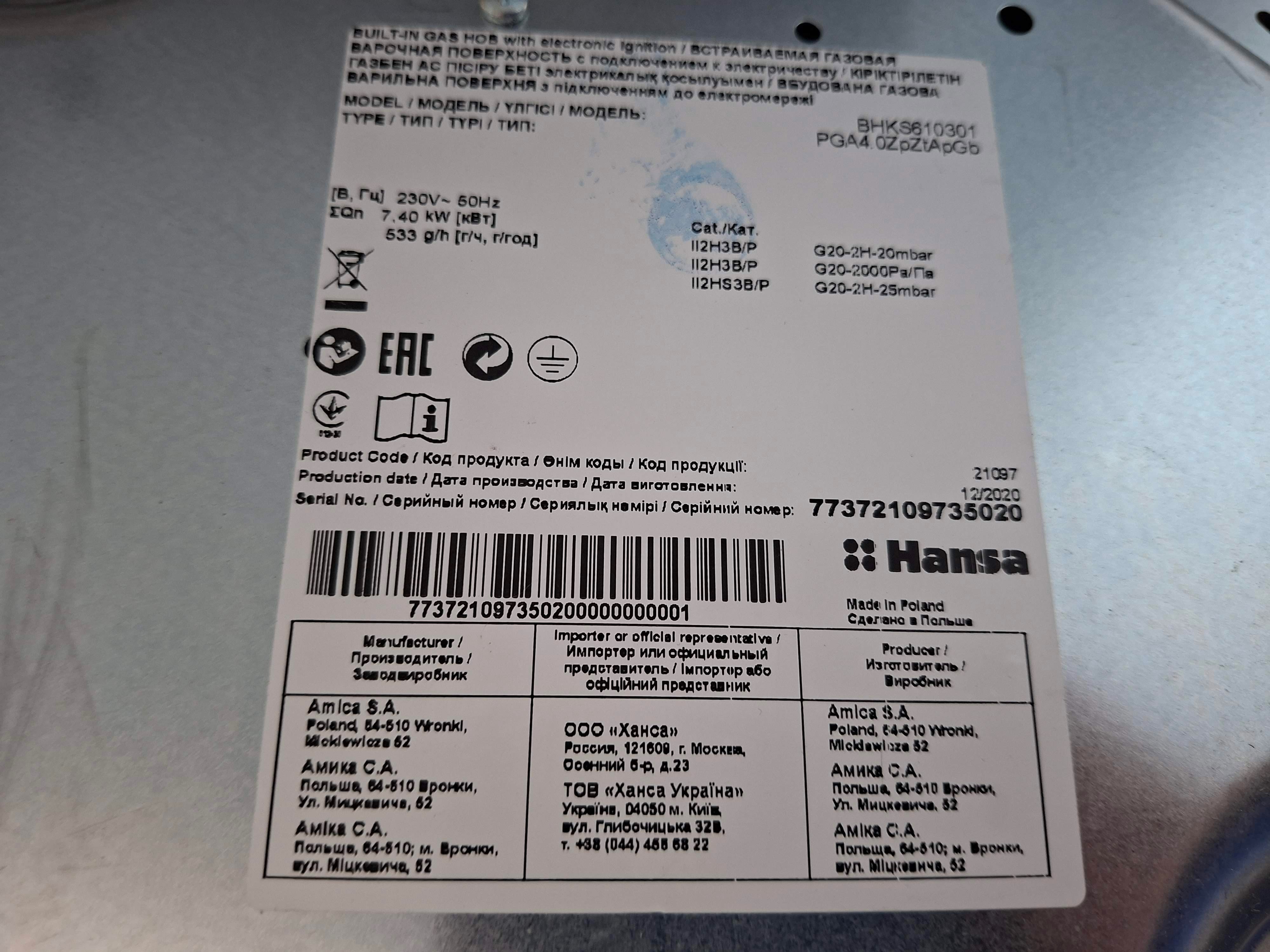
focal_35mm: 23
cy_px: 476
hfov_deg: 73.9
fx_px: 844
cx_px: 635
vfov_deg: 58.9
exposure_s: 1/33
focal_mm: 5.54
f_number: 1.8
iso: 320
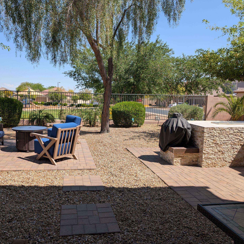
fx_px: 231
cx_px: 103
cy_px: 123
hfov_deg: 55.4
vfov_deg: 55.6
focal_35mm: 29
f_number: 1.68
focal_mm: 6.9
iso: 21
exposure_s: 1/897
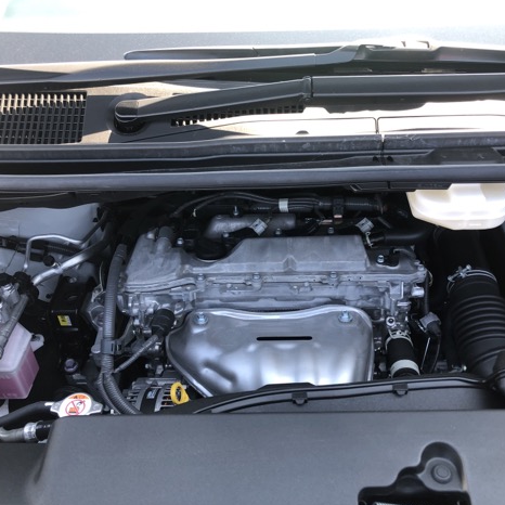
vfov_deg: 48.4
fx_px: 561
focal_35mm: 34
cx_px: 286
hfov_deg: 48.3
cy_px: 249
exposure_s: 1/120
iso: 32
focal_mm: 3.99
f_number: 1.8
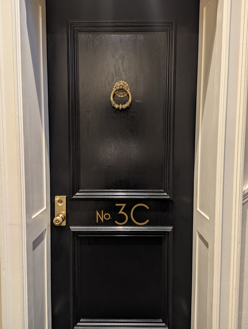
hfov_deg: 56.9
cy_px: 164
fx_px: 229
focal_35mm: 24
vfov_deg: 71.5
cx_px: 124
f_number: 1.85
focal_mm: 6.81
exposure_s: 1/24
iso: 286
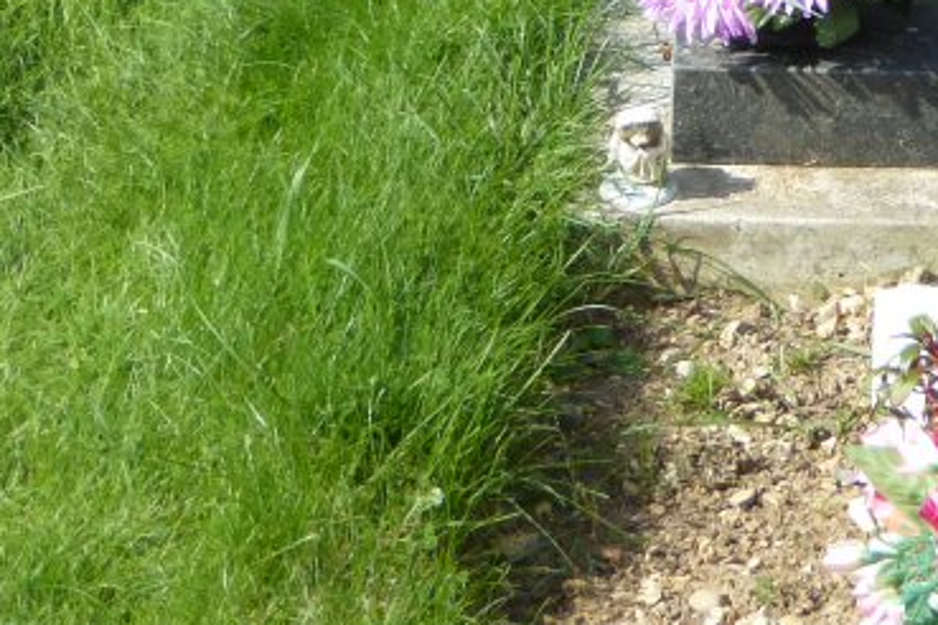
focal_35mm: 148
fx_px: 3856
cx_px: 965
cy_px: -201
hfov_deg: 13.6
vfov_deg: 9.1
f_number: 3.7
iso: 100
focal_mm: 6.1
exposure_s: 1/500
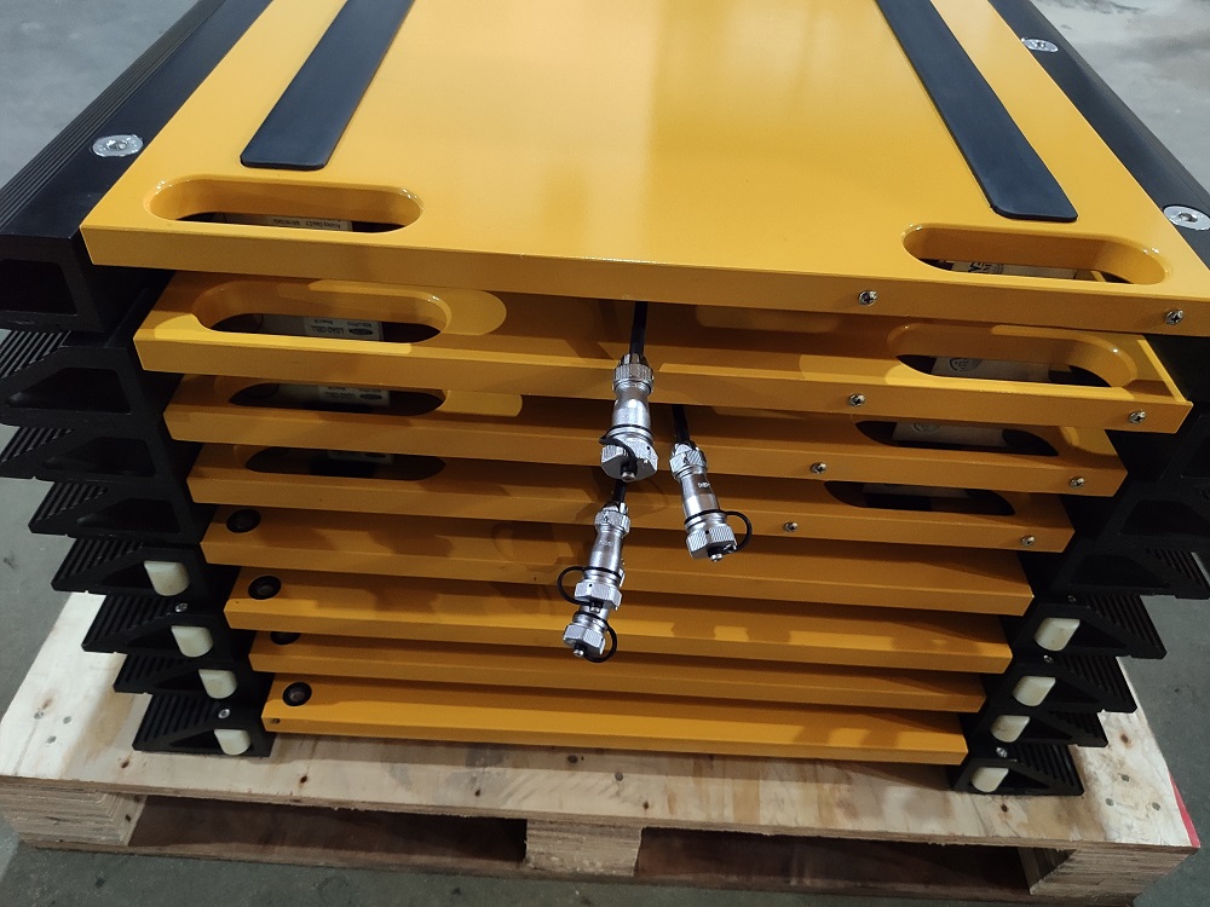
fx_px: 944
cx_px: 605
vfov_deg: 51.4
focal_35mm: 27
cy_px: 454
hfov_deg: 65.3
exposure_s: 1/50
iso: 2979
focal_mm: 4.75
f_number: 1.75
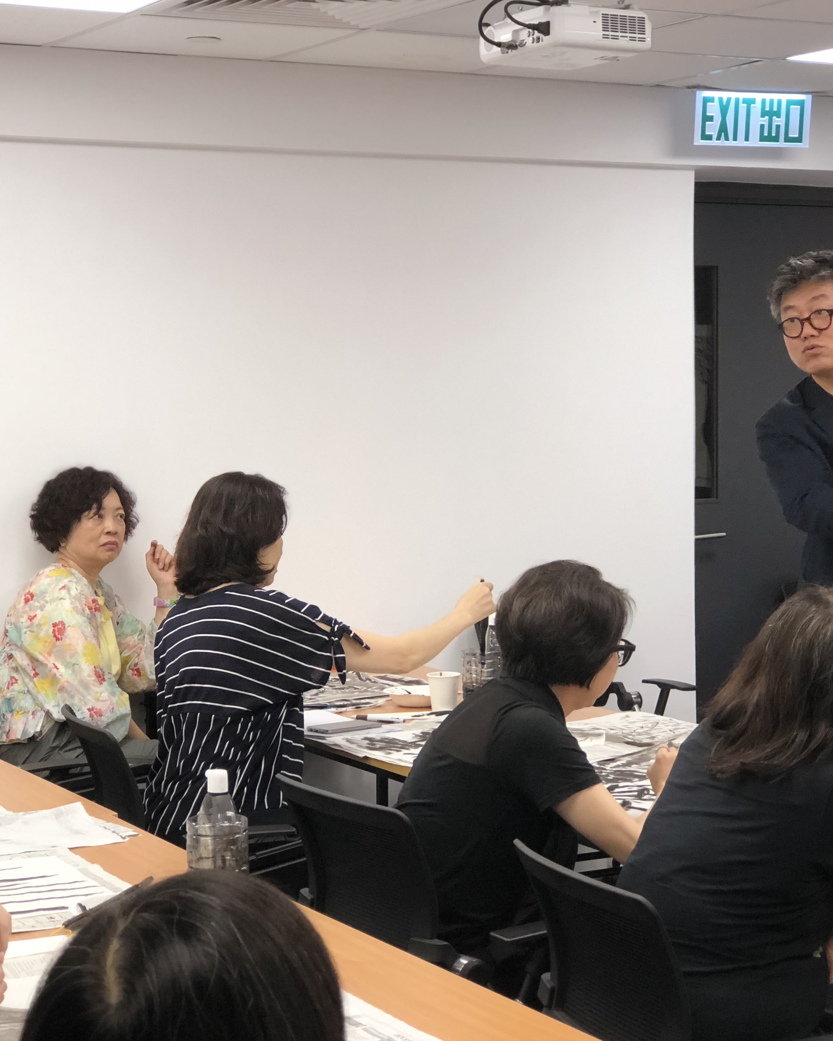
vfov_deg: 25.4
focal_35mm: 75
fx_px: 2311
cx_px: 438
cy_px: 523
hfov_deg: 20.4
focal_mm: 6.6
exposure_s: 1/60
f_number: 2.8
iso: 100
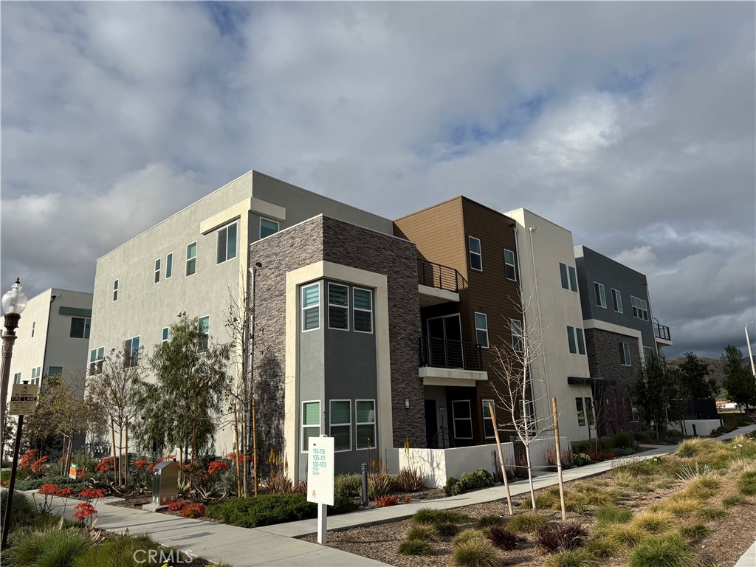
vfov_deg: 56.8
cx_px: 378
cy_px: 284
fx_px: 524
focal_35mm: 24
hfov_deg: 71.6
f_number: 1.78
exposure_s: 1/7092
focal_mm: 6.76
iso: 80
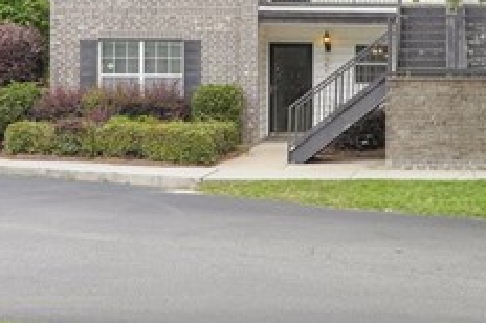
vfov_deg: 17.5
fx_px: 1043
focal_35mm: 77
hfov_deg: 25.2
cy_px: 81
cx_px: 465
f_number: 9
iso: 320
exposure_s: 1/160
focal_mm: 16.5
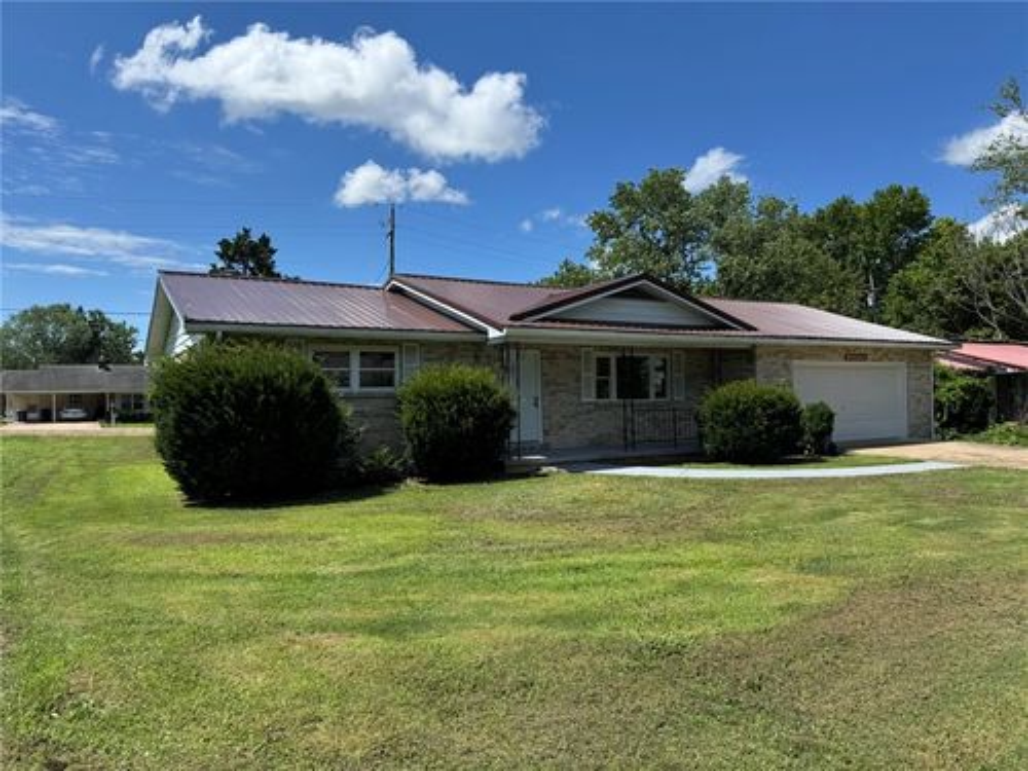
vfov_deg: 56.8
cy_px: 386
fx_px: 713
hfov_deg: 71.6
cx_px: 514
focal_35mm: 24
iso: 80
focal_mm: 6.76
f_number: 1.78
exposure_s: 1/4310
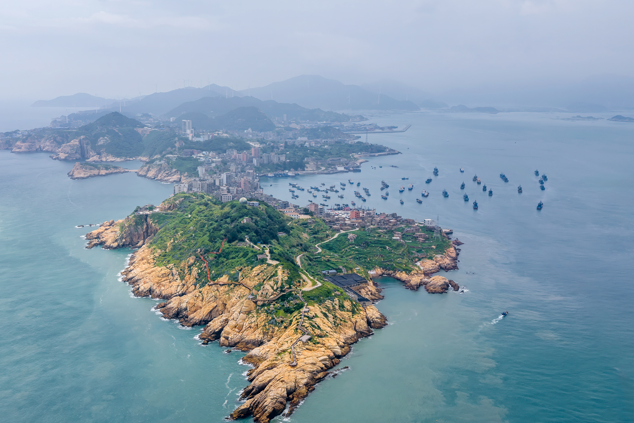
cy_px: 232
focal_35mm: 37
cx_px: 244
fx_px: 651
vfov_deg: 35.9
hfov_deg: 51.4
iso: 100
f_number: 4
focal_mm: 14.45
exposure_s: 1/25
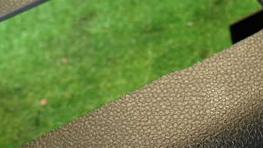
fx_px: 321
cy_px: 127
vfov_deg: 25.4
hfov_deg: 43.8
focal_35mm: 46
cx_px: 179
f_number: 2
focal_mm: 4.5
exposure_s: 1/30
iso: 320
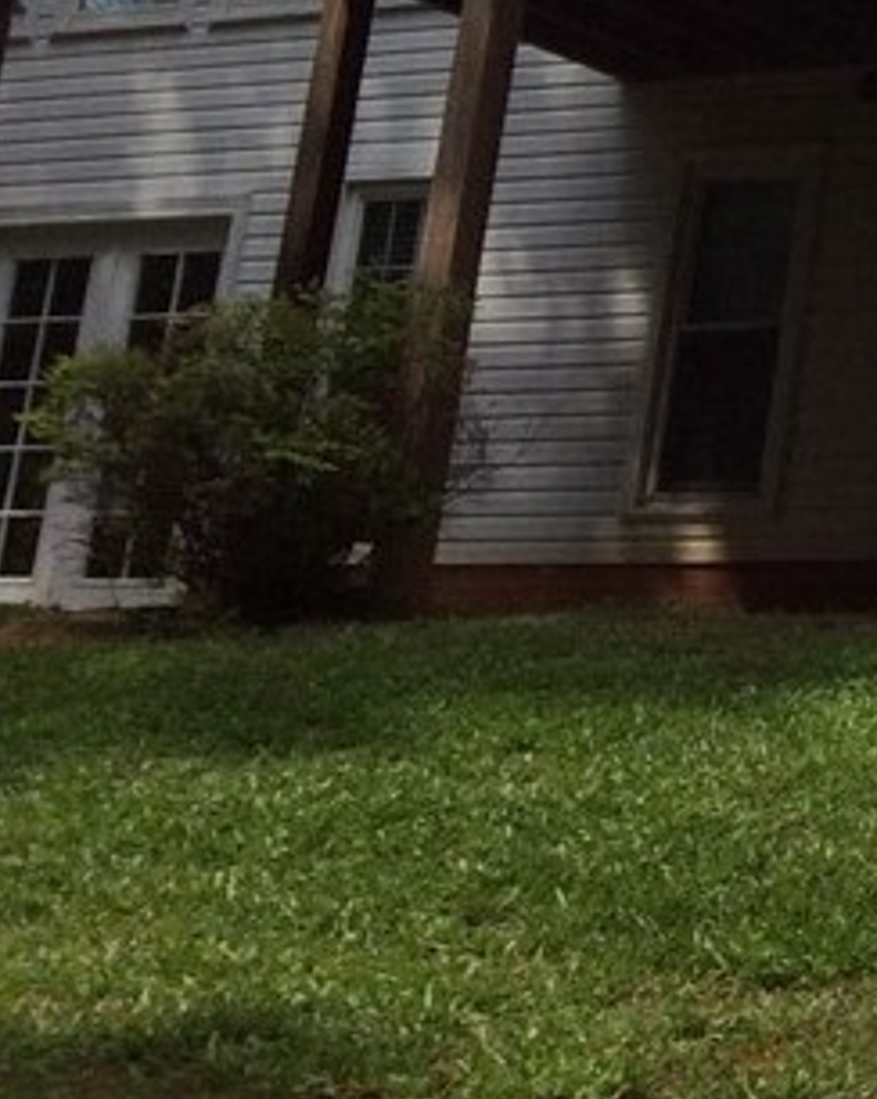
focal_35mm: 108
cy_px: -68
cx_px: 1682
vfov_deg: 17.3
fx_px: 3511
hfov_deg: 12.7
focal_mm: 3.3
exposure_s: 1/1733
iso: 32
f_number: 2.4
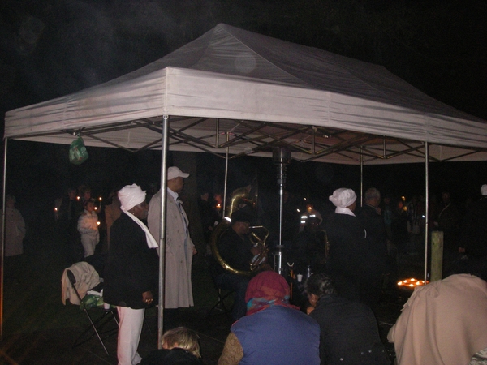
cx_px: 244
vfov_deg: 37.7
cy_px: 182
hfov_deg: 49.0
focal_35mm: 38
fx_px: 535
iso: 400
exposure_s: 1/40
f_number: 3.3
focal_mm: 6.3
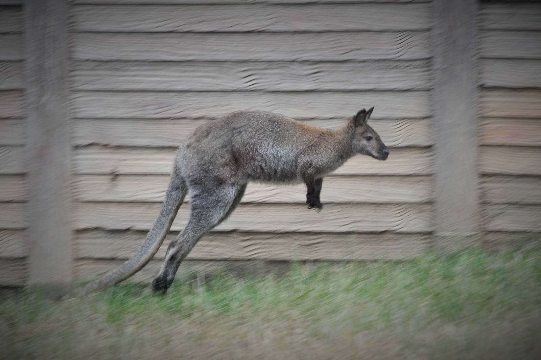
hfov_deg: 8.1
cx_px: 270
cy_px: 180
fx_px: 3828
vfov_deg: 5.4
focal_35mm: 255
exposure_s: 1/125
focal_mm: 170
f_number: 5.6
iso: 450
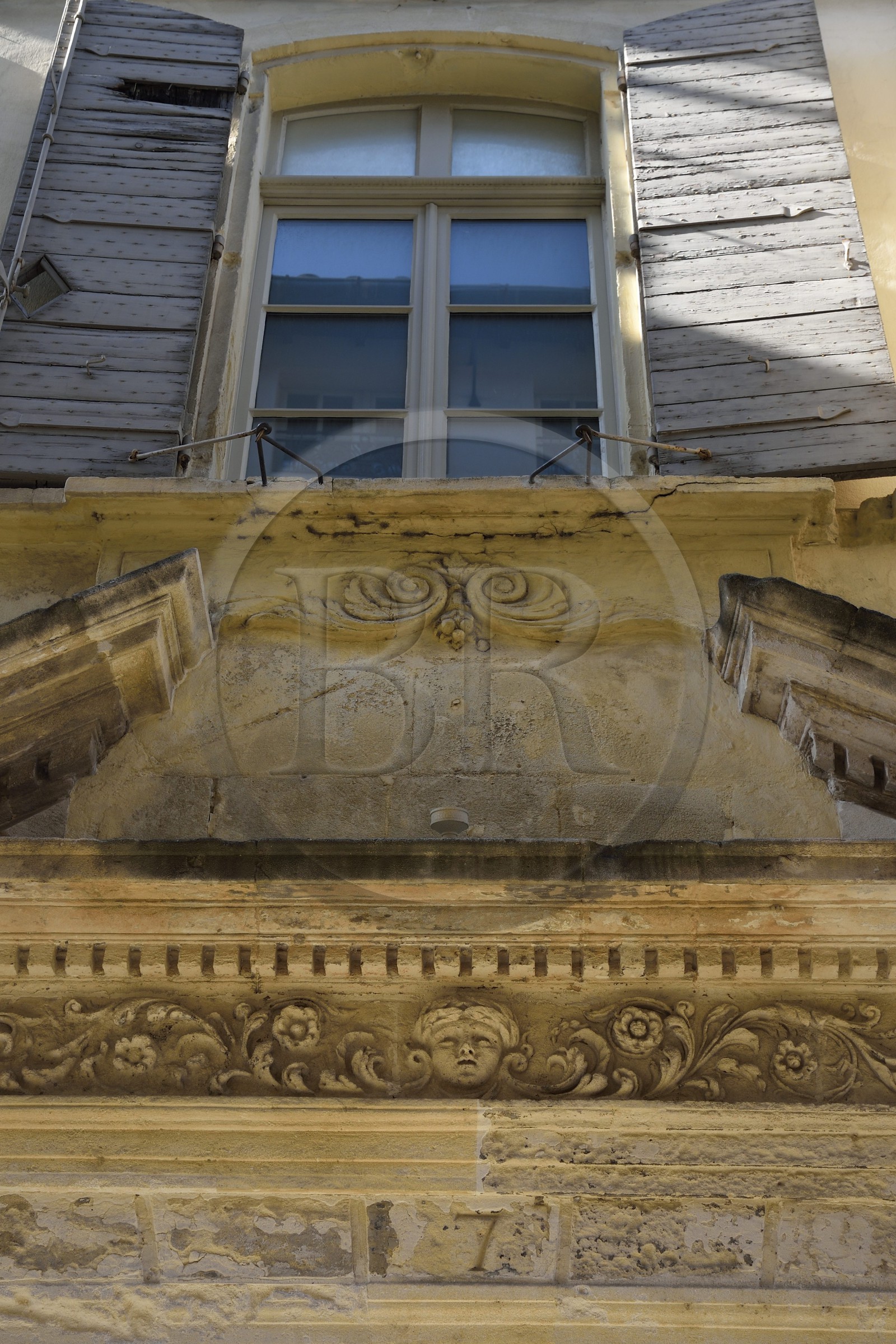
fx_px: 1717
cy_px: 672
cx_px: 448
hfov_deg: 29.2
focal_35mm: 46
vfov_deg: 42.7
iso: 200
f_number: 9
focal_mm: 46
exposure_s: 1/125
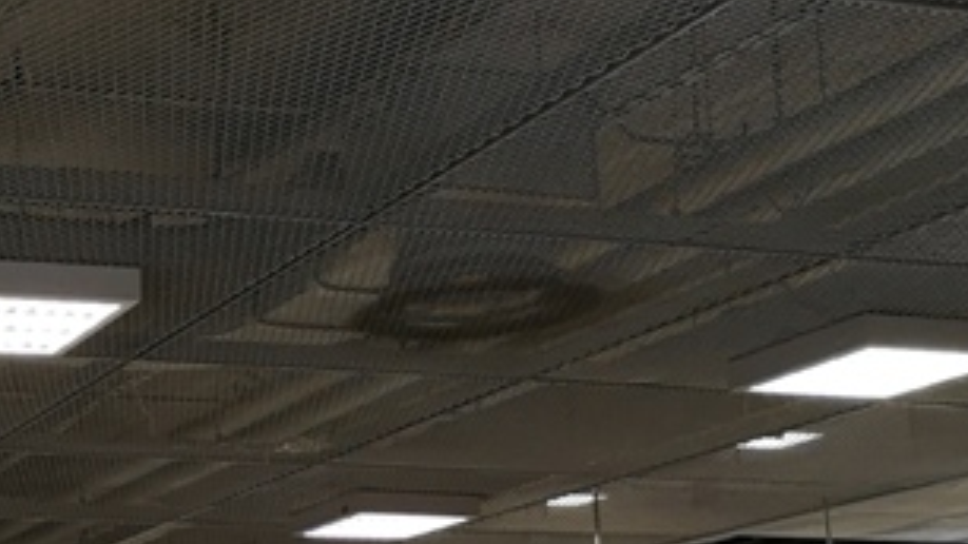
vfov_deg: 15.1
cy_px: 664
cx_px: -282
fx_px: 1976
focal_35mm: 77
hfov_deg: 24.2
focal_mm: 3.95
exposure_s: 1/60
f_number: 1.8
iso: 640
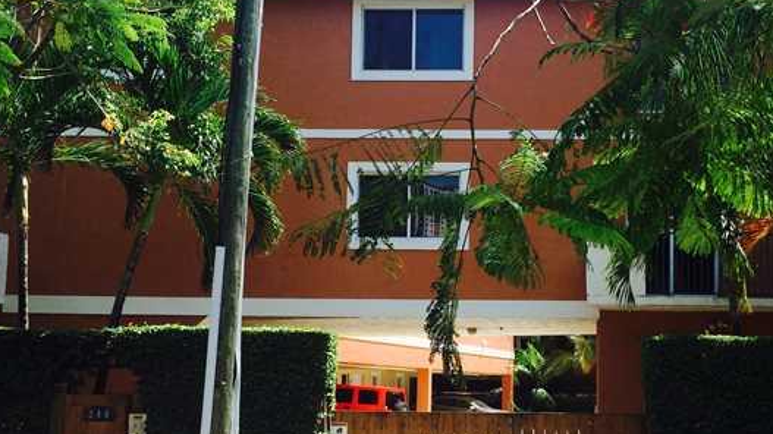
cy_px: 306
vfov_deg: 24.7
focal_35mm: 48
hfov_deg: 42.8
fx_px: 984
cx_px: 430
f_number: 2.2
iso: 32
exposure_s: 1/805
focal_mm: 4.15
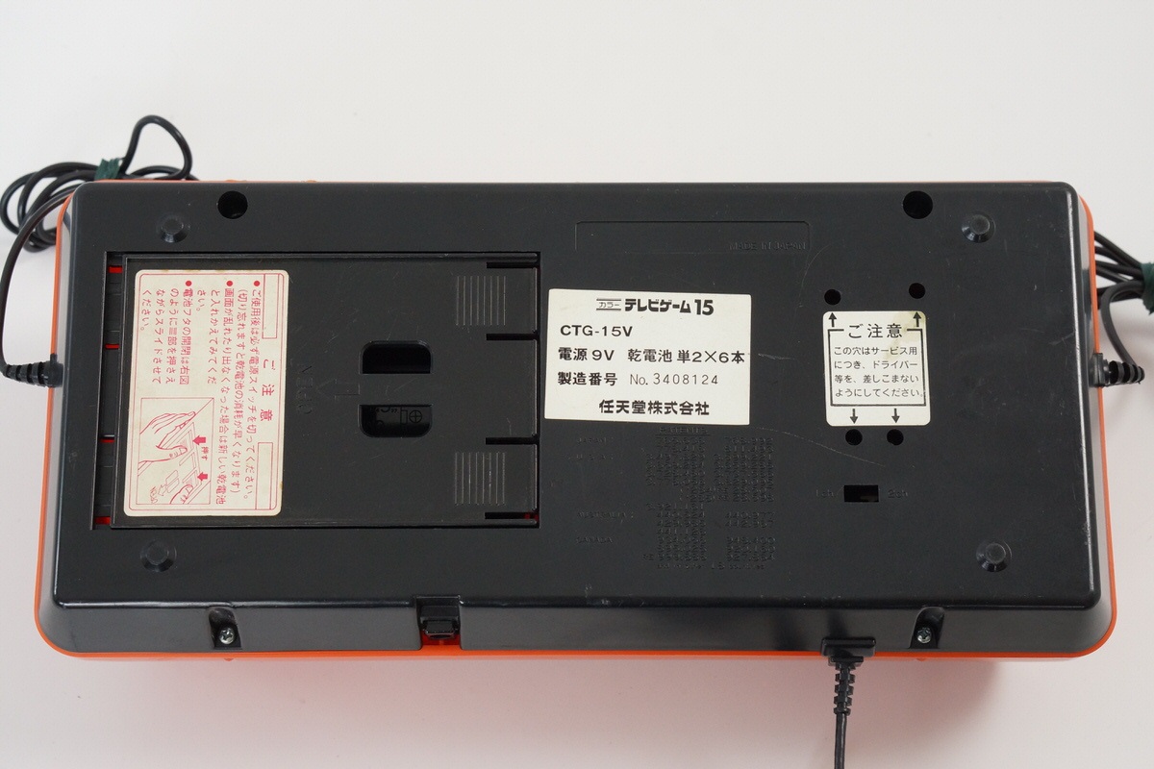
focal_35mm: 75
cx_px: 577
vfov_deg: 18.2
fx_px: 2404
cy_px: 384
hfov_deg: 27.0
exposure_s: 1/80
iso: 1000
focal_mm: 50
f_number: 6.3
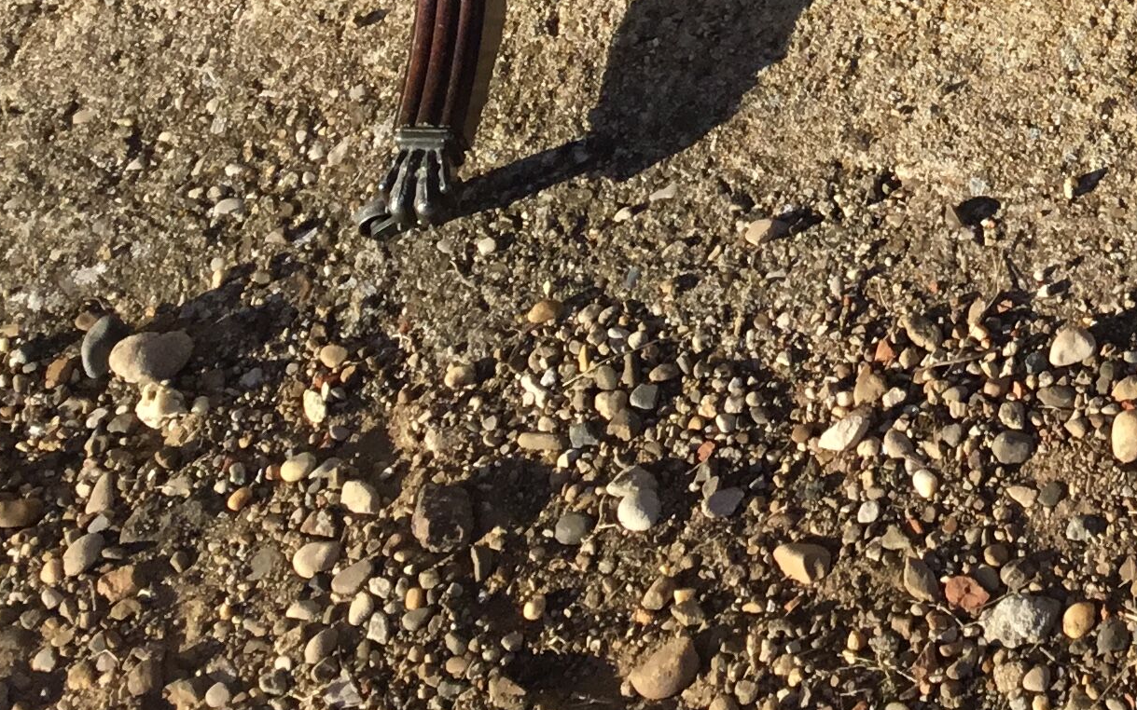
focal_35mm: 88
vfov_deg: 13.9
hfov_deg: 21.7
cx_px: 1404
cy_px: -361
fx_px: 2727
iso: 25
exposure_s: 1/1131
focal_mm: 3.3
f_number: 2.4
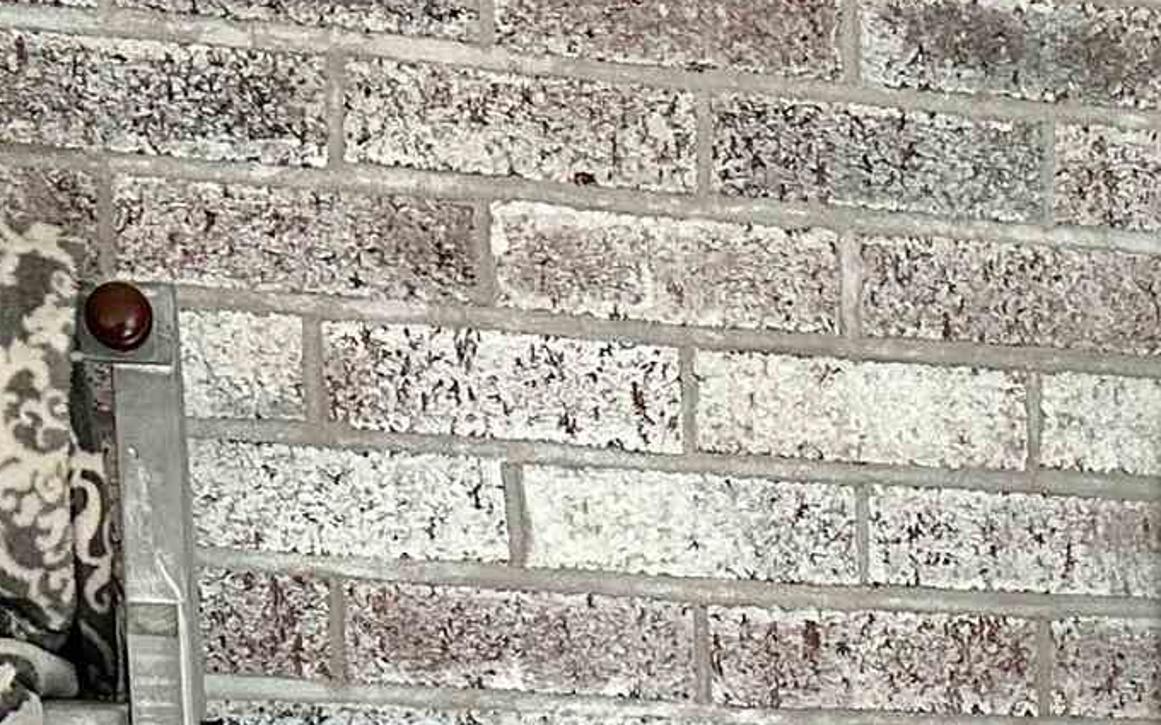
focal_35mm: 115
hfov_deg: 17.4
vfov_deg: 10.1
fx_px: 3639
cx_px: 1354
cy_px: 1699
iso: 400
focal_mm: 6.86
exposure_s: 1/60
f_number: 1.78
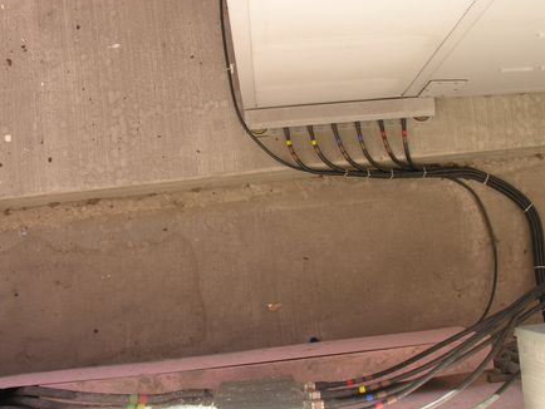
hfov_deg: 43.7
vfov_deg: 33.6
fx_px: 677
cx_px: 316
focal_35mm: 43
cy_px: 221
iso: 50
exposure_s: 1/95.5
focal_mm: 8.9
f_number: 4
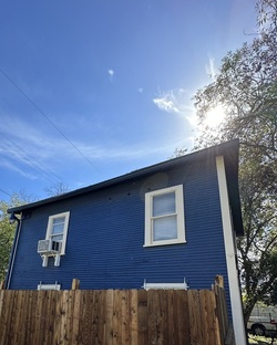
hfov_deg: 64.8
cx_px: 106
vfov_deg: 74.0
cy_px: 243
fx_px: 215
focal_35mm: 21
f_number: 2.2
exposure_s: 1/1159
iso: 40
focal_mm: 2.22
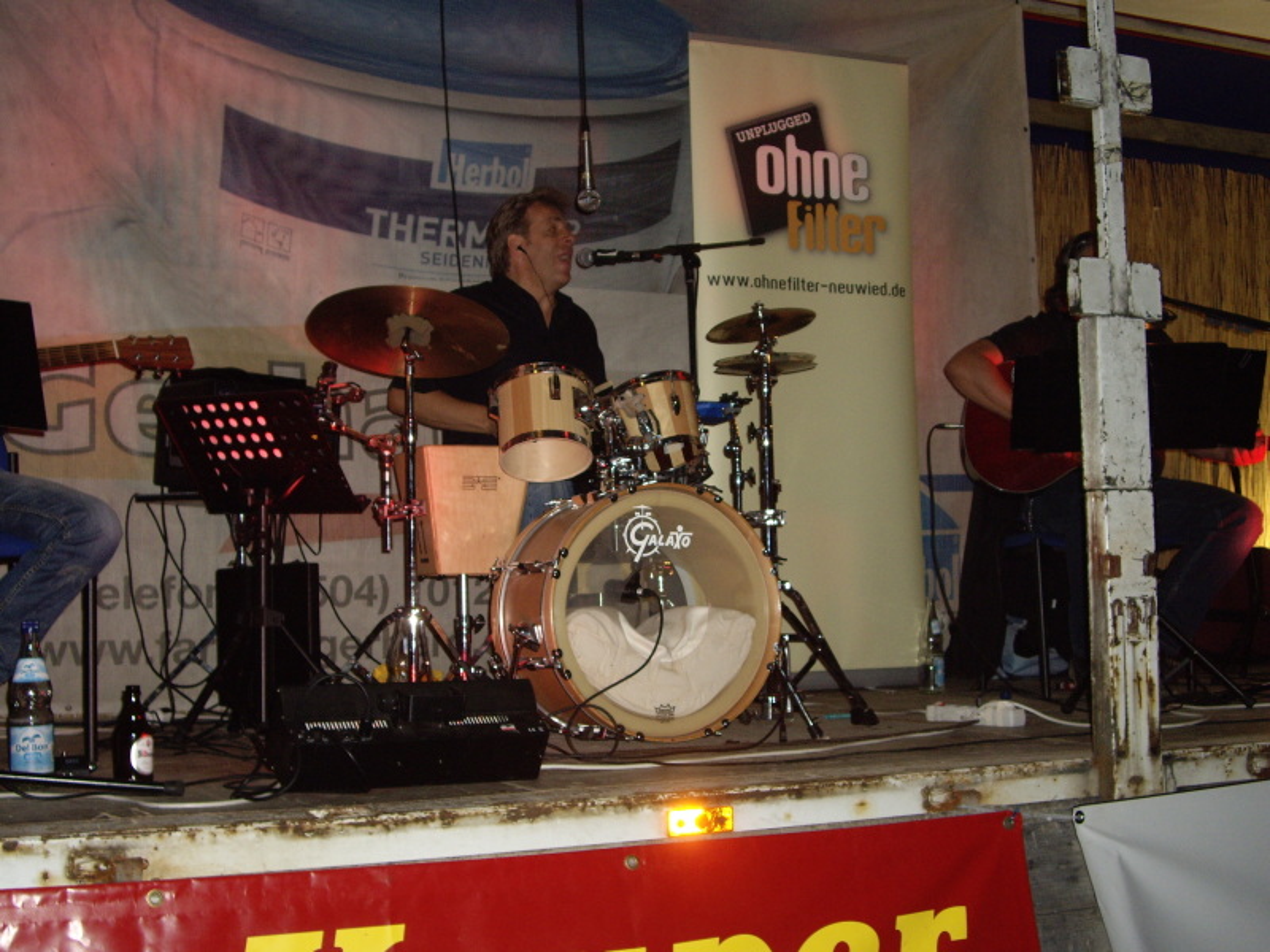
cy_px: 476
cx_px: 635
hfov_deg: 41.2
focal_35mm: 46
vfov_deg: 31.5
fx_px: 1688
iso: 200
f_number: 3.1
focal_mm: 9.6
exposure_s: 1/50
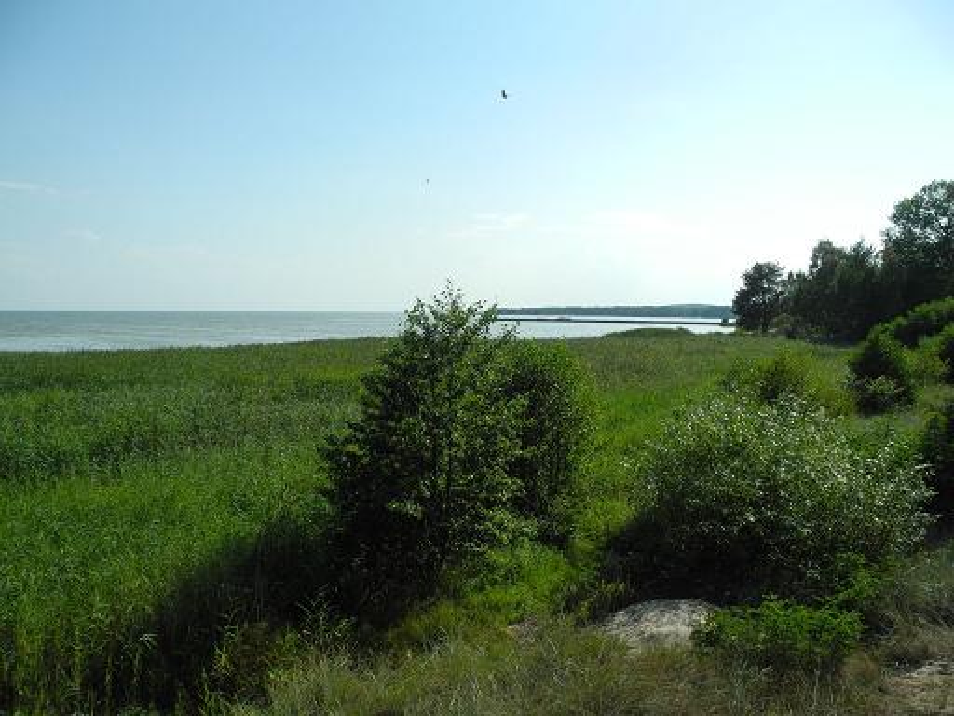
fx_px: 772
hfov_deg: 63.4
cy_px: 358
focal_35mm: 28
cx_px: 477
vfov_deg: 49.7
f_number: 4.5
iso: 100
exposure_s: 1/800
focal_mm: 6
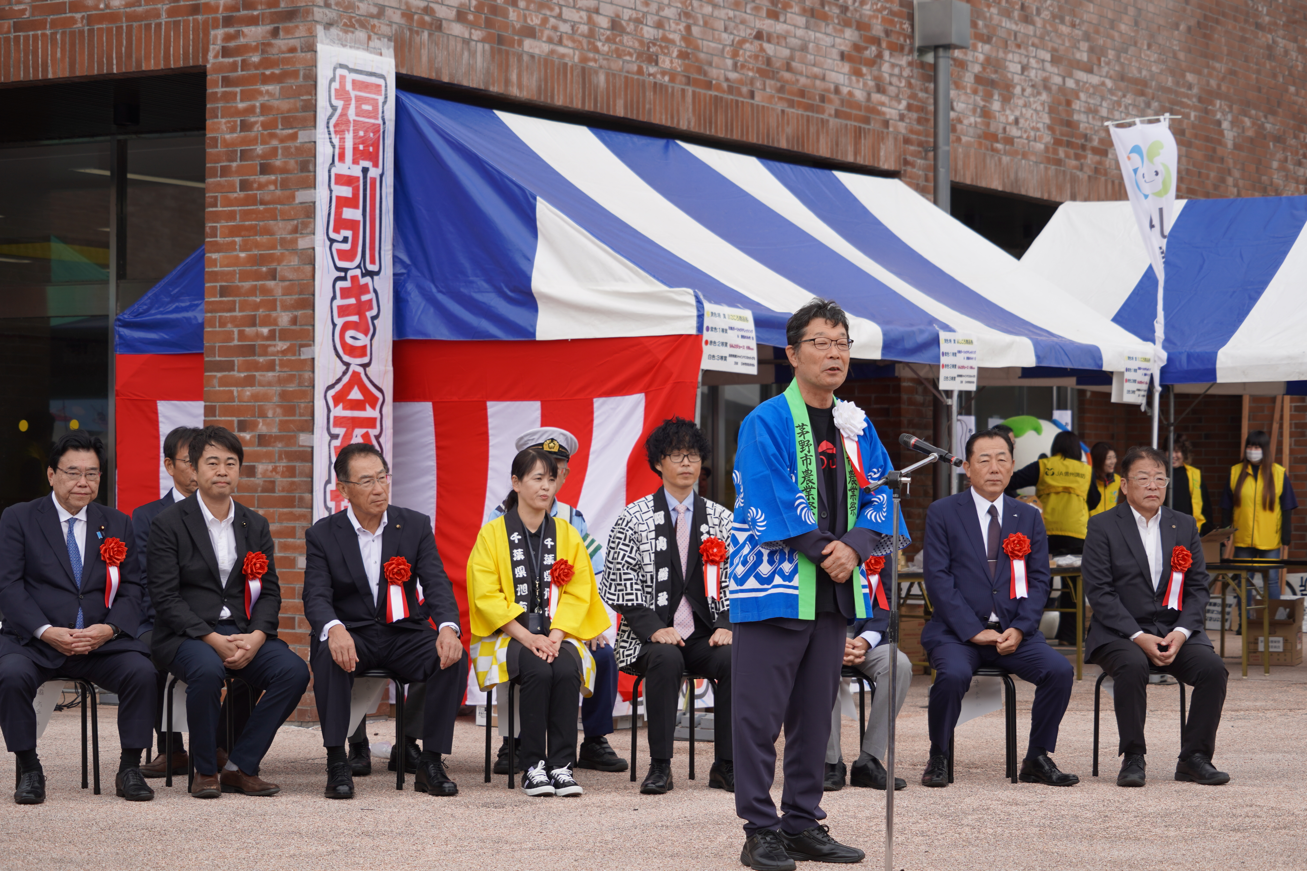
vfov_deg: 15.4
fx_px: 3231
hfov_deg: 22.9
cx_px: 654
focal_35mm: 89
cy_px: 436
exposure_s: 1/160
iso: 125
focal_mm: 89
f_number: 5.6
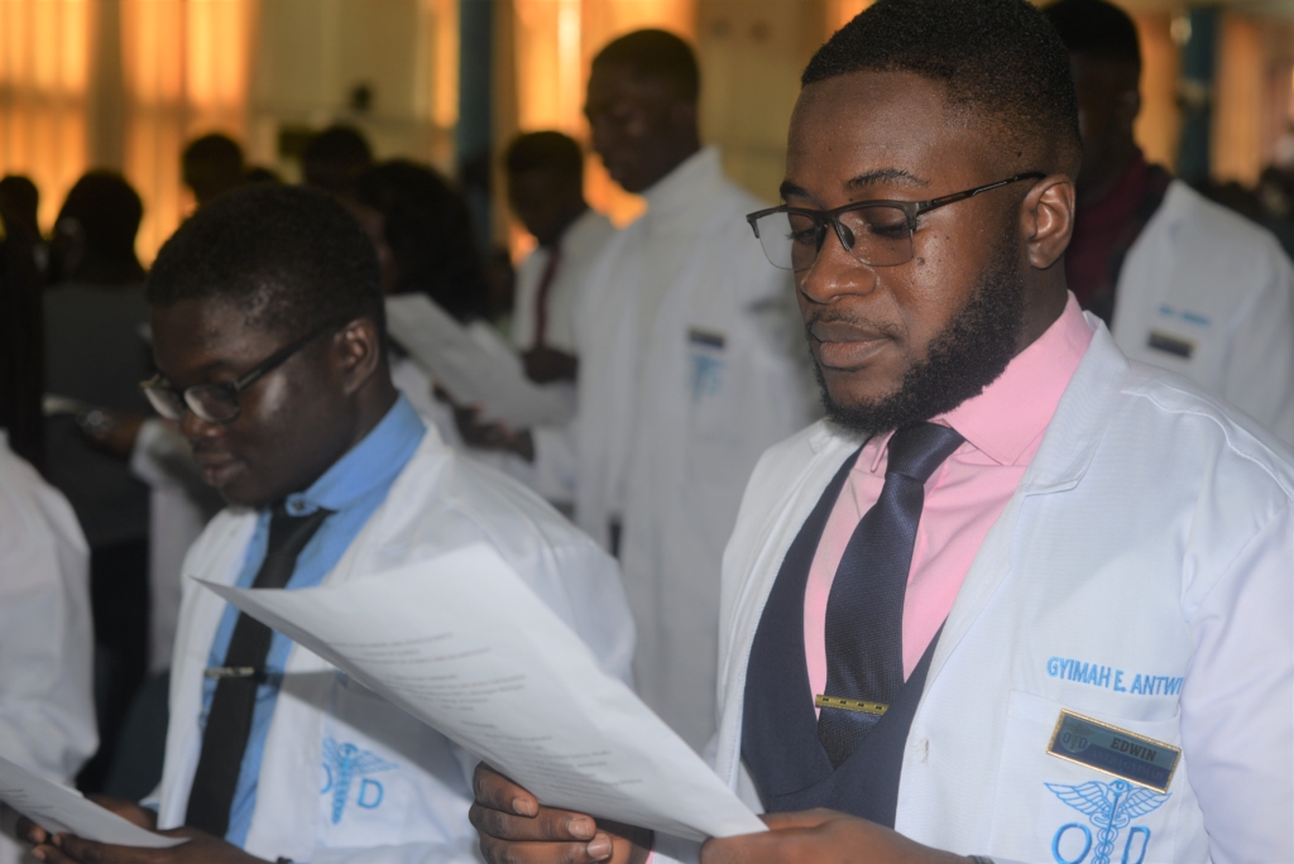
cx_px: 647
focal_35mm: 50
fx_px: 1798
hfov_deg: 39.6
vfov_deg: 27.0
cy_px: 432
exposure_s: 1/60
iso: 250
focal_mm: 50
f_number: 3.5
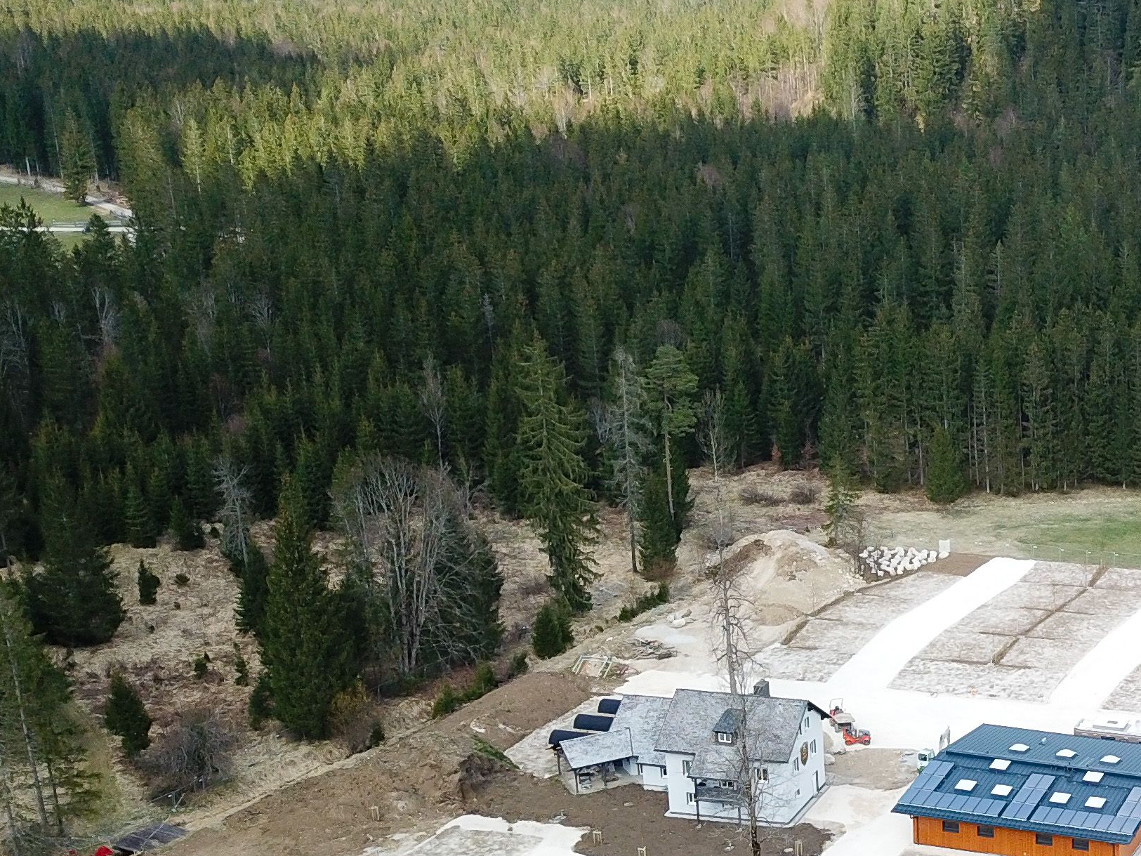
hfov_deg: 27.8
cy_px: 717
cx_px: 1232
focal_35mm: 64
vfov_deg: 22.5
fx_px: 2110
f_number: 2.2
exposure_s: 1/450
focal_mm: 4.73
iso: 100
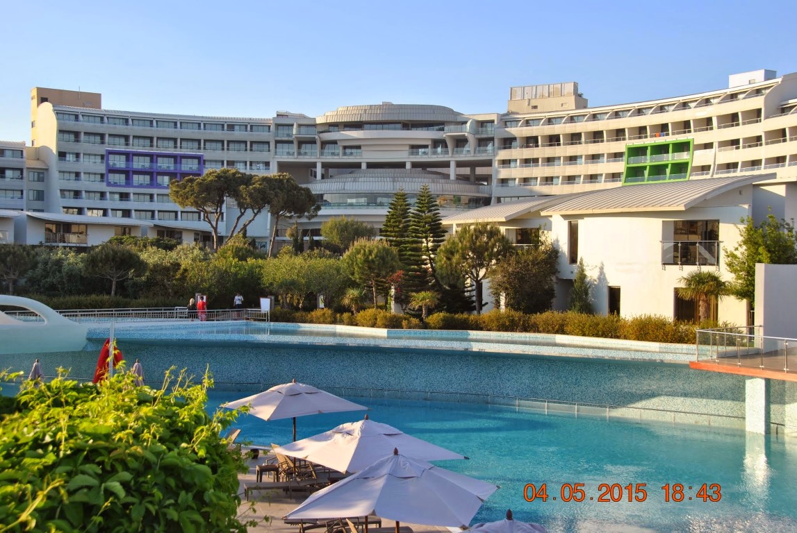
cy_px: 266
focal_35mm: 48
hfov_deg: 41.1
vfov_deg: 28.2
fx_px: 1064
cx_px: 398
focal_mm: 32
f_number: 7.1
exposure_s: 1/200
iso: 100
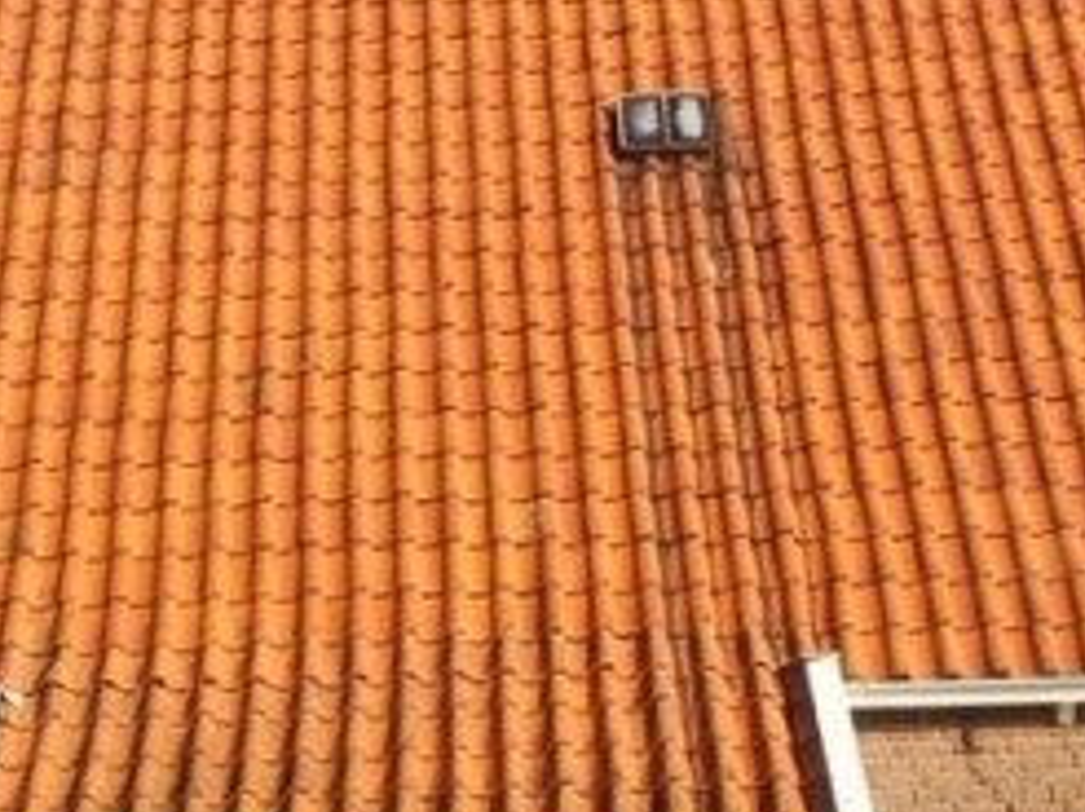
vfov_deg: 13.3
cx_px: 474
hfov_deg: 18.1
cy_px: 845
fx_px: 3413
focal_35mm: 109
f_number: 3.9
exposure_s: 1/320
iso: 64
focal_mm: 6.67
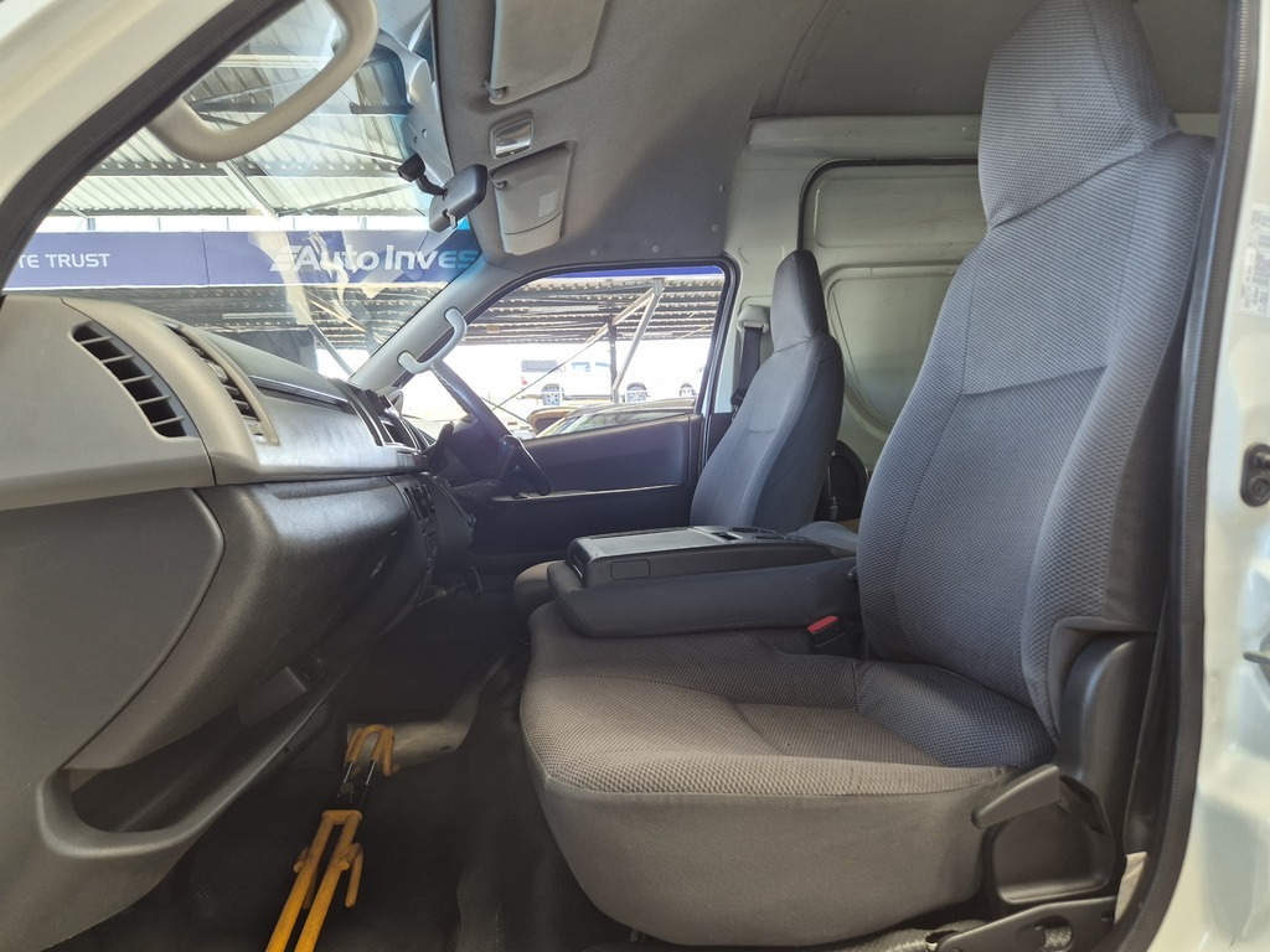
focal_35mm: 23
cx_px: 635
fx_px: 844
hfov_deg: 73.9
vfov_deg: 58.9
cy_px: 476
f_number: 1.8
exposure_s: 1/100
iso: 125
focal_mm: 5.4
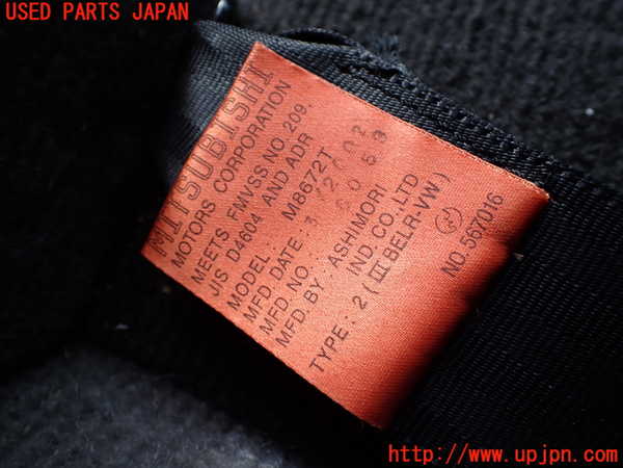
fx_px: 540
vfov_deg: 46.8
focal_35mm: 30
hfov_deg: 60.0
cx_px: 312
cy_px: 234
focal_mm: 5.4
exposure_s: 1/200
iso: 100
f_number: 2.3
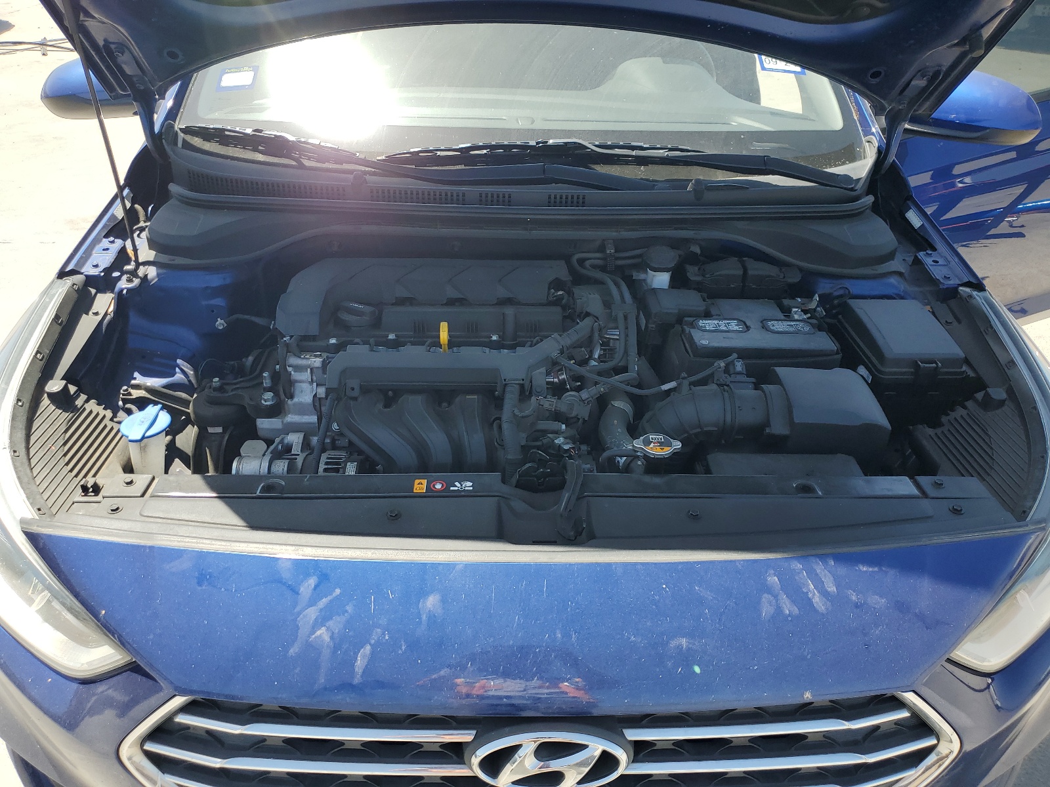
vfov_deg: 53.1
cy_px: 394
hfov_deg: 67.3
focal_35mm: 26
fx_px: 789
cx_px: 525
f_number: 1.5
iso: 50
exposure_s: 1/1250
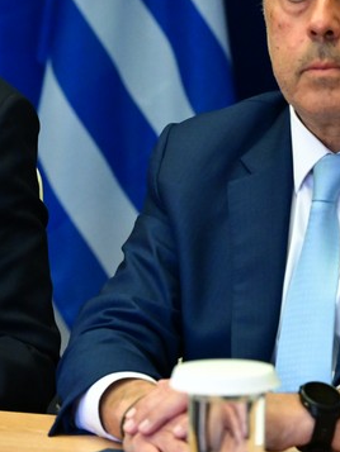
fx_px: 3207
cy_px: 125
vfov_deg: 8.1
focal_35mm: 245
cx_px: 23
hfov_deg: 6.1
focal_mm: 91
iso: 8000
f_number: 5
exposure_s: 1/500
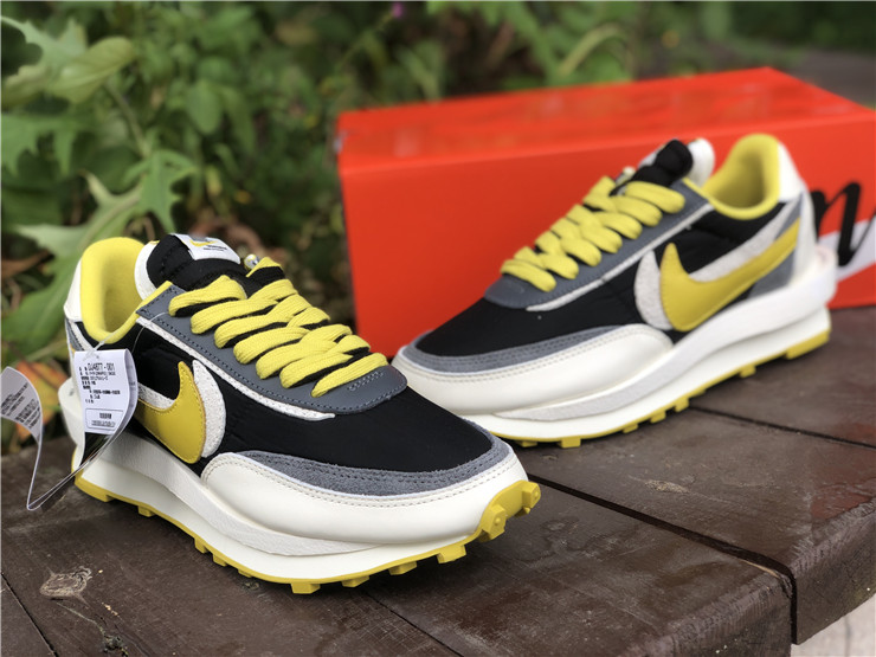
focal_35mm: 52
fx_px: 1316
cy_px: 328
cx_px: 438
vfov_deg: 28.0
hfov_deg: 36.8
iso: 16
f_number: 2.4
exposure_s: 1/184
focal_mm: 6
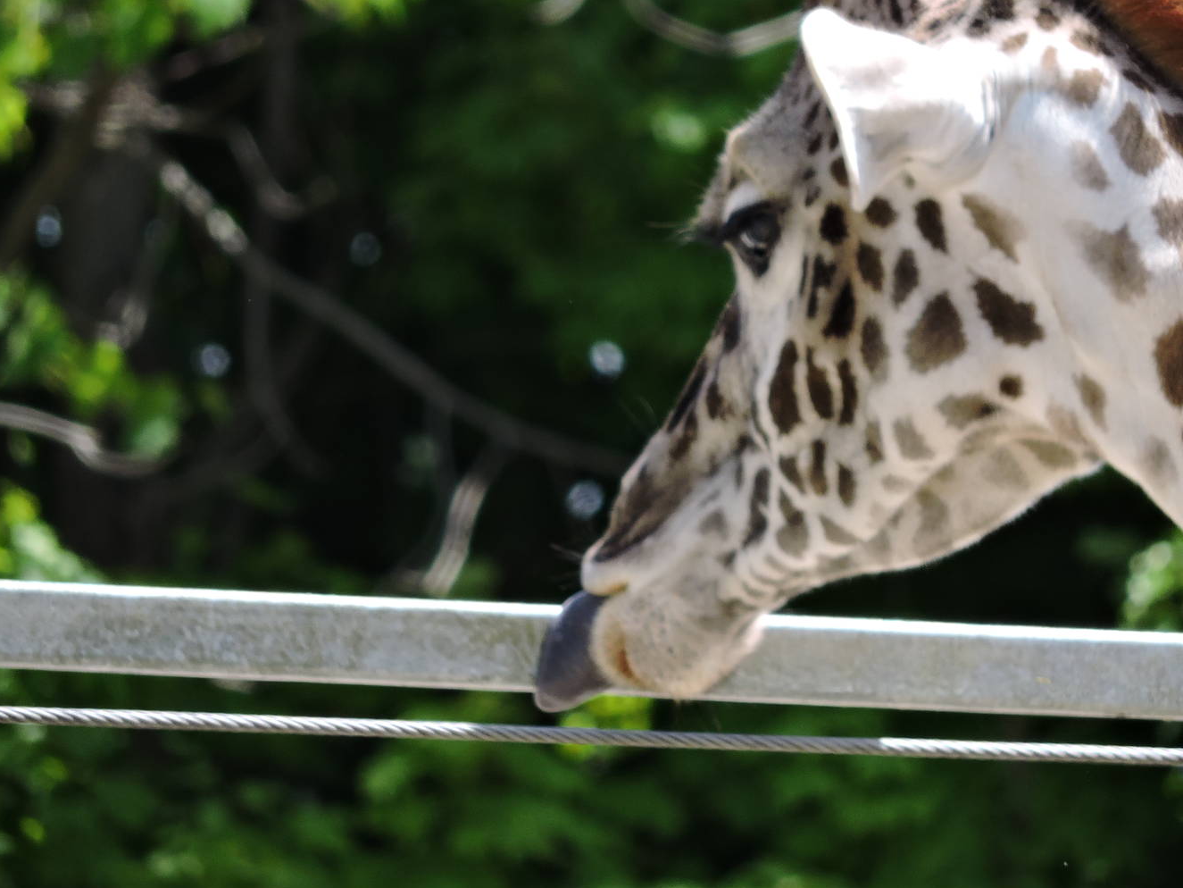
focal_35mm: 966
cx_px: 669
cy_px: 356
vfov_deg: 1.5
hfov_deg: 2.1
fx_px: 33016
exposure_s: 1/400
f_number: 5.2
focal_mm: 142.7
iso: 200
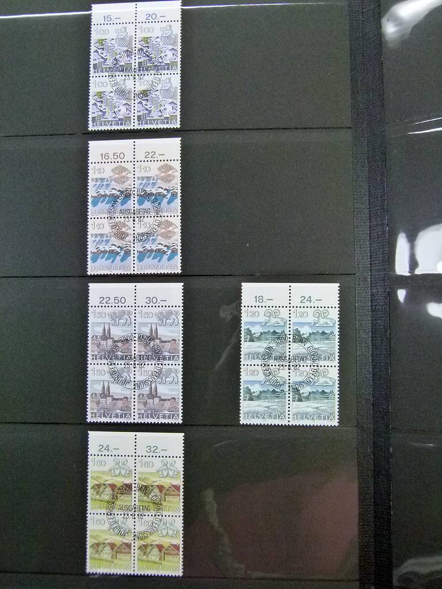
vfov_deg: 47.9
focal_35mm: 39
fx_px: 664
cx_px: 221
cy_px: 294
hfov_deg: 36.8
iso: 500
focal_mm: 7
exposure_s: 1/250
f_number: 3.1
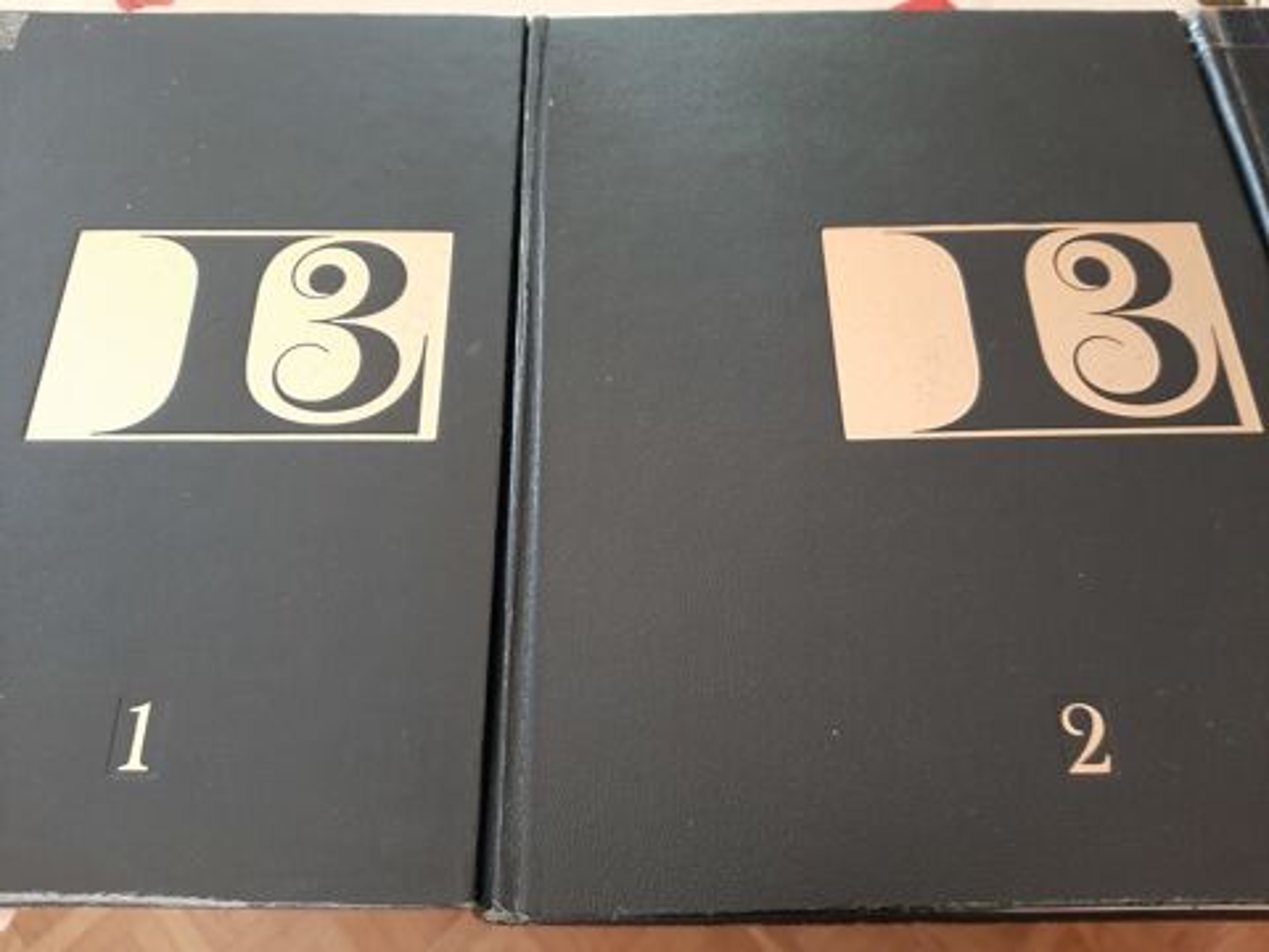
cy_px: 476
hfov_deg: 67.3
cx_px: 634
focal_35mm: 26
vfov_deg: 53.1
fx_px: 953
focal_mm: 3.93
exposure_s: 1/25
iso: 200
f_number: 1.7
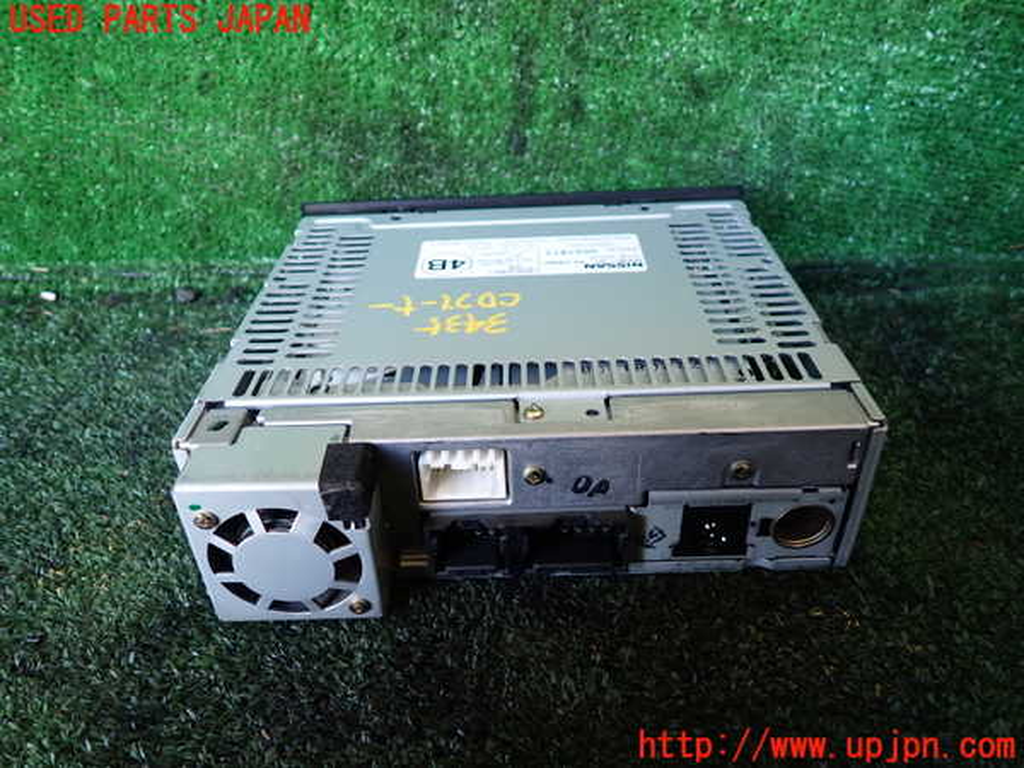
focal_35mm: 25
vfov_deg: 54.9
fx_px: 740
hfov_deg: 69.4
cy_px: 384
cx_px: 512
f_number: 2
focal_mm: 4.5
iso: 200
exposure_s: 1/50
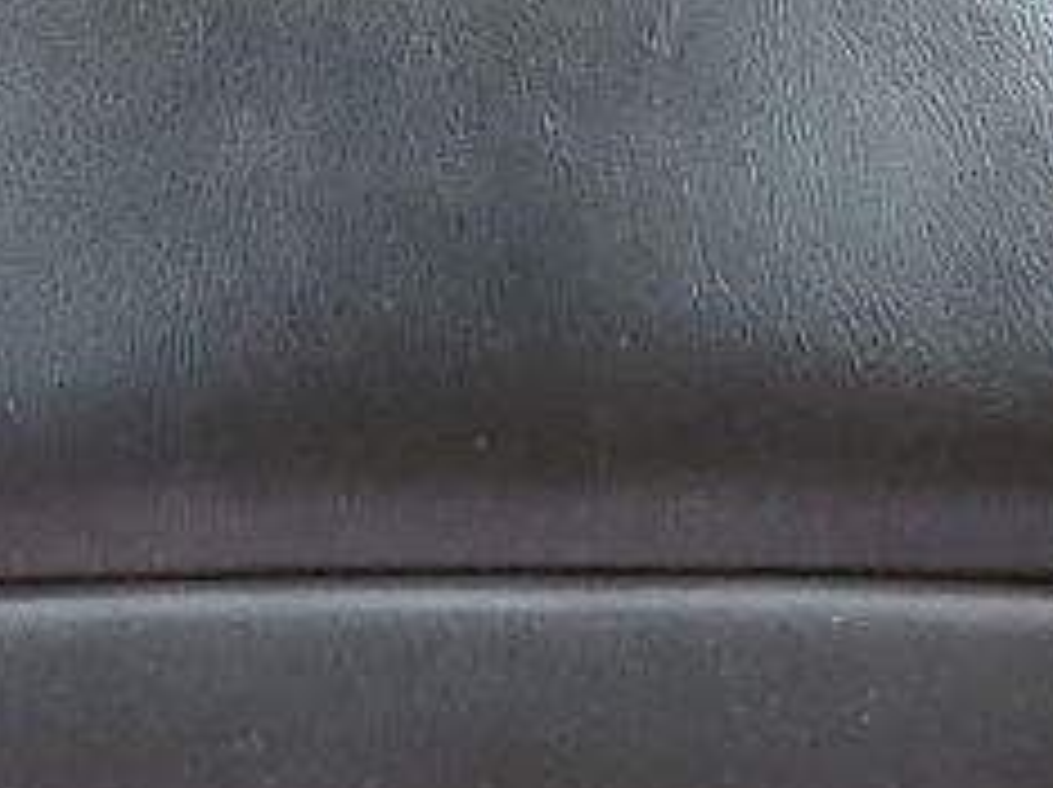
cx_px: 256
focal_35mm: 178
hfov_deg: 11.1
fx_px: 5409
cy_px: -1486
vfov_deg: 7.4
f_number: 1.5
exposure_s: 1/60.2
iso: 90
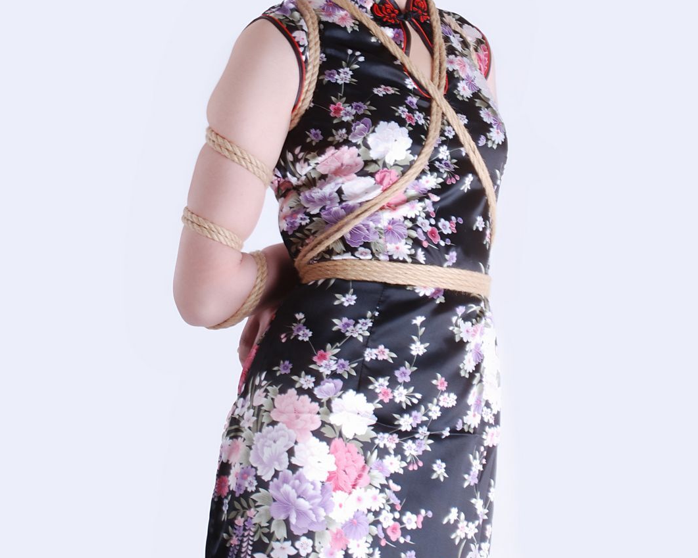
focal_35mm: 85
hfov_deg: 22.5
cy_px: 133
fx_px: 1756
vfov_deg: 18.0
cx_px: 351
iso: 100
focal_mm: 40
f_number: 13
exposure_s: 1/8
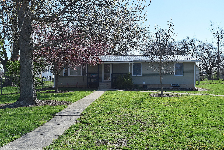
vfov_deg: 36.9
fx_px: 224
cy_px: 75
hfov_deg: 53.1
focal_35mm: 36
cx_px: 112
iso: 200
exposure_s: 1/400
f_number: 10
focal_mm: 24
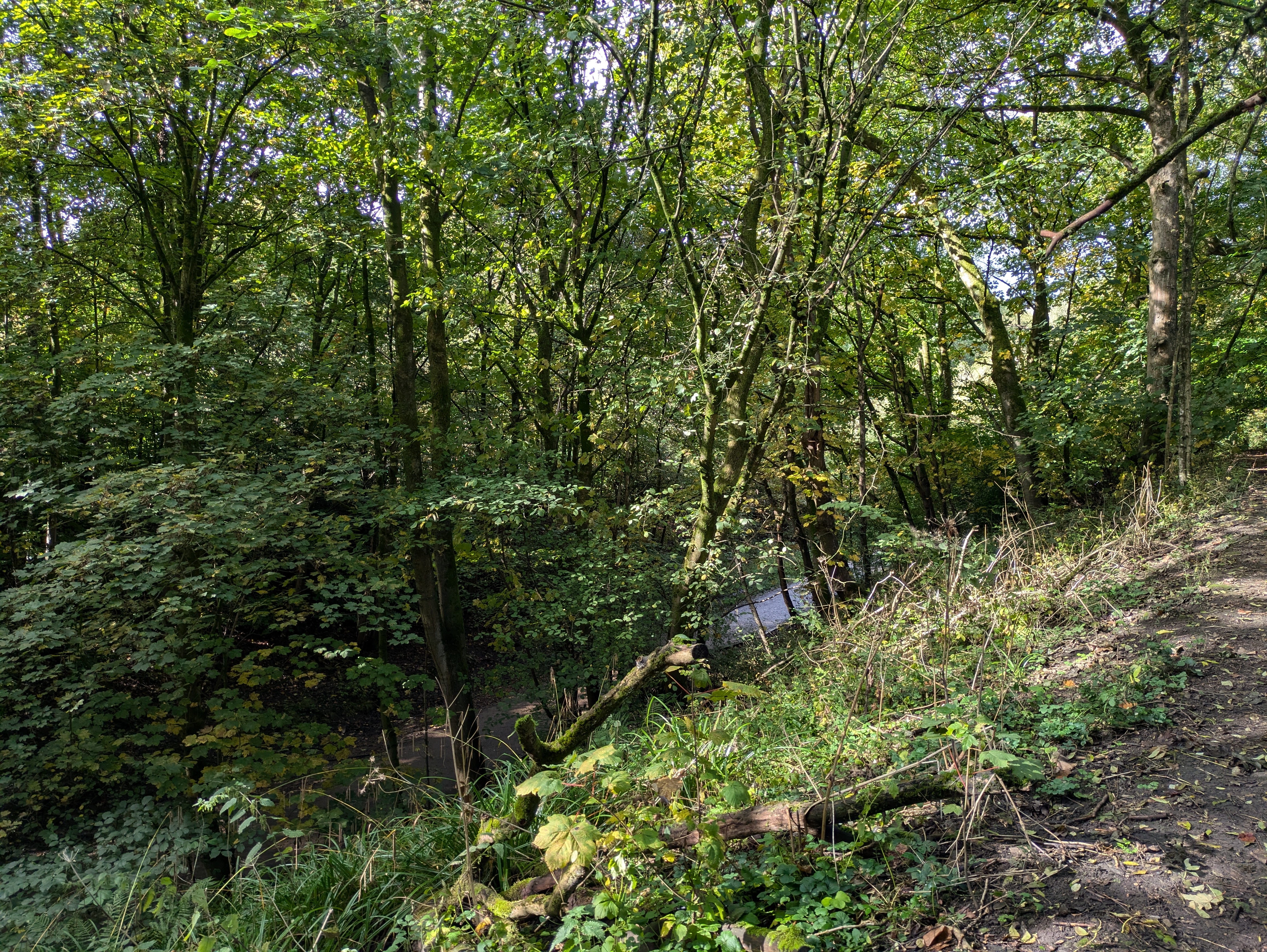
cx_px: 634
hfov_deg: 69.4
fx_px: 915
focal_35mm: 25
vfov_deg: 54.9
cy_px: 476
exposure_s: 1/287
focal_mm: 5.43
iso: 85
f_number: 1.89
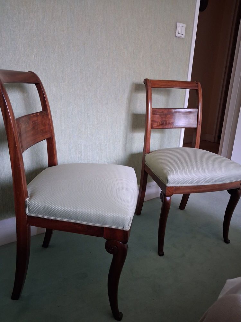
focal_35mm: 27
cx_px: 120
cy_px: 161
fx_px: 251
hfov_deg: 51.4
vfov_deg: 65.3
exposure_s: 1/60
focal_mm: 4
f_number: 1.8
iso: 640
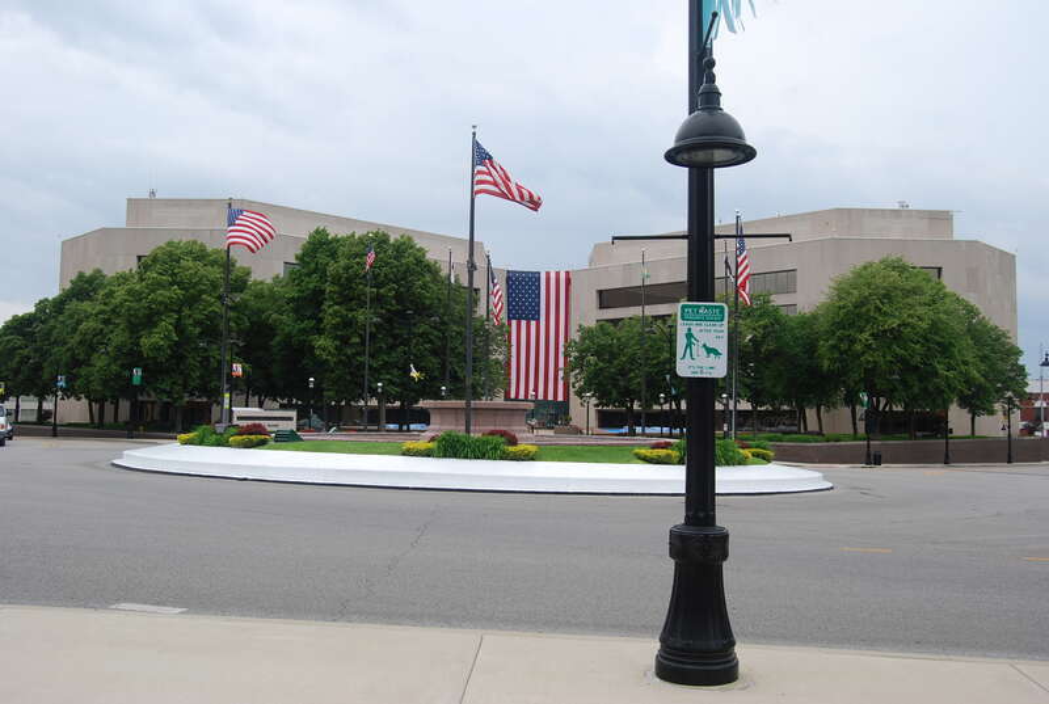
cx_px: 524
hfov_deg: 57.1
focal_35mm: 33
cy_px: 352
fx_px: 964
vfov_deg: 40.1
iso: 100
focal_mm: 22
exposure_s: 1/160
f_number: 6.3
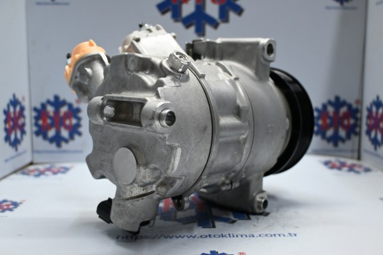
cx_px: 192
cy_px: 128
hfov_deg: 51.3
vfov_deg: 35.5
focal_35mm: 38
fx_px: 399
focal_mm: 25
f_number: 4.2
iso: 1250
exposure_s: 1/125
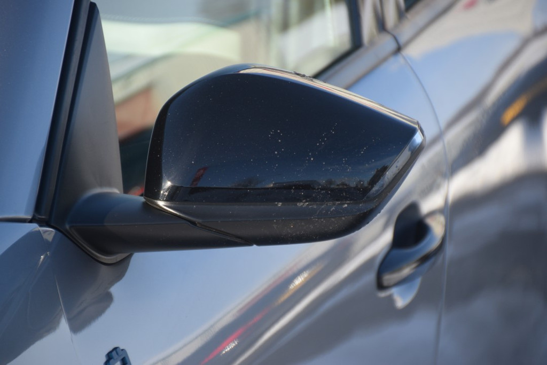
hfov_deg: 5.5
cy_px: 182
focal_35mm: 375
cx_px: 274
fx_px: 5698
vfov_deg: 3.7
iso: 360
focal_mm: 250
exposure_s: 1/500
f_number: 6.3
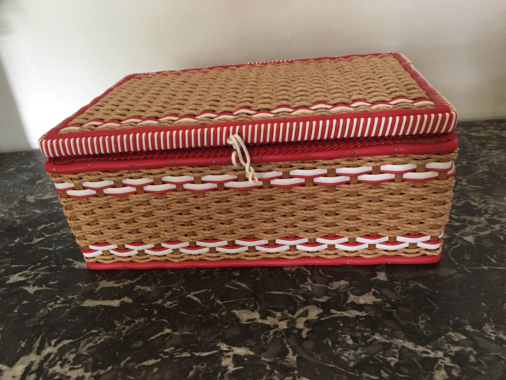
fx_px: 424
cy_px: 190
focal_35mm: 29
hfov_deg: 61.7
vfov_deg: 48.2
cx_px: 253
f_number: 2.2
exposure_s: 1/33
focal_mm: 4.15
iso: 160
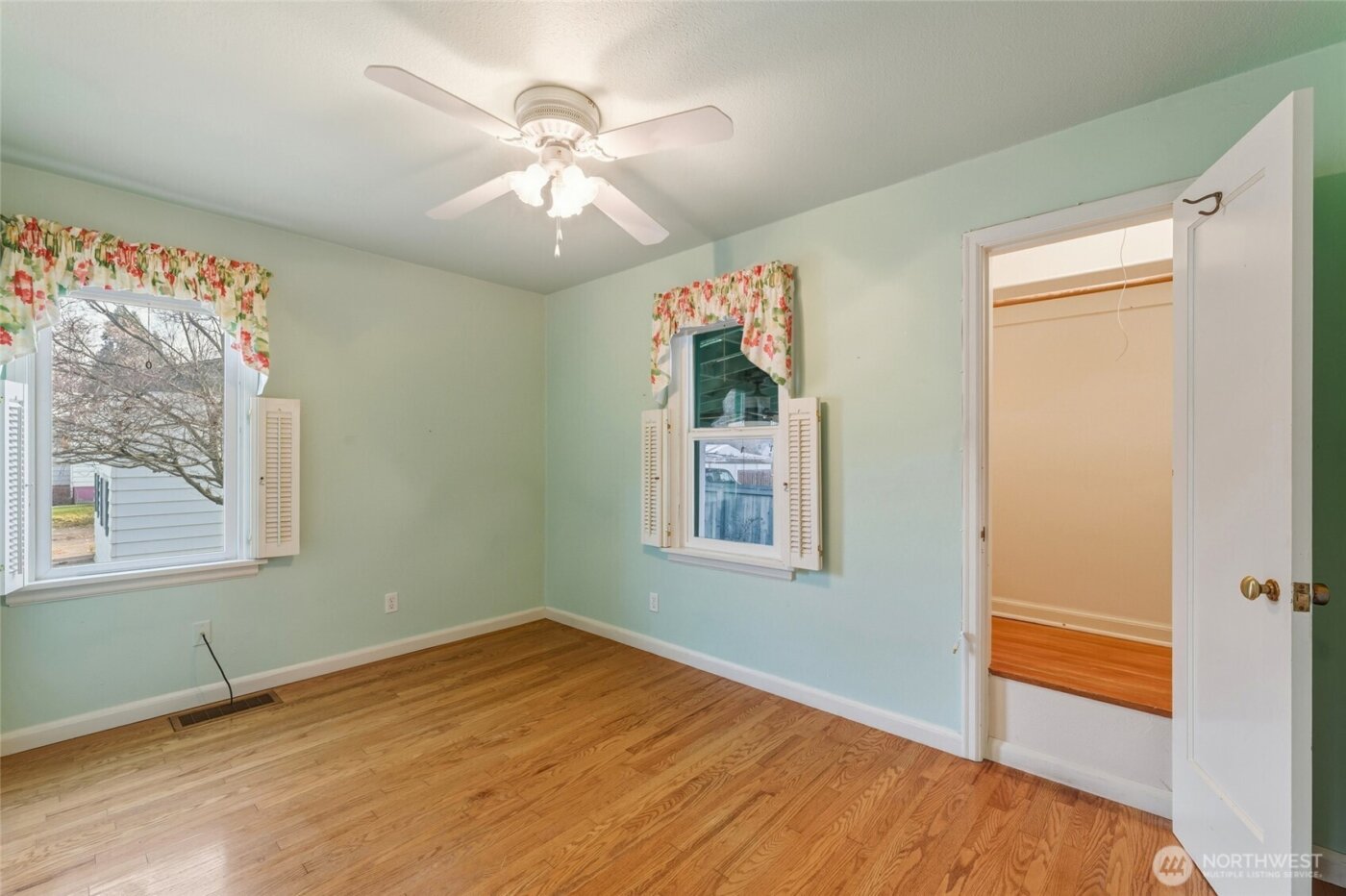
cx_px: 673
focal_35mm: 15
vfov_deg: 77.3
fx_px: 561
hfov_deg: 100.4
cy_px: 448
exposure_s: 1/125
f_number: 11
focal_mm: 15
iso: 400
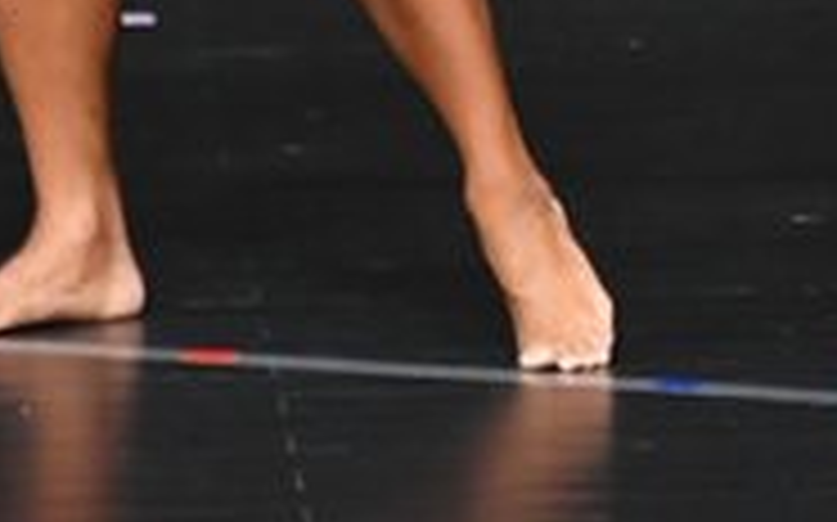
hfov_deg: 1.4
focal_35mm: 1468
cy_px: -536
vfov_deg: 0.9
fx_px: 33466
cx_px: 1618
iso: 4000
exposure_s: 1/400
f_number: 5.6
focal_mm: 230
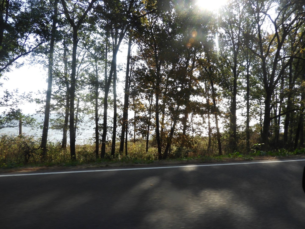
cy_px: 114
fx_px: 211
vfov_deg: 56.8
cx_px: 152
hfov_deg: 71.6
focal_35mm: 24
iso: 100
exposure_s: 1/500
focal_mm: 4.3
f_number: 3.3
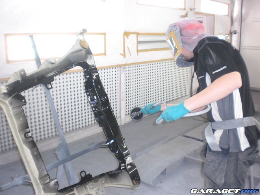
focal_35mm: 36
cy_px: 98
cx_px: 130
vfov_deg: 39.7
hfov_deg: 51.4
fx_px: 270
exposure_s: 1/80
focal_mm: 6.3
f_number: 3.1
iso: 200
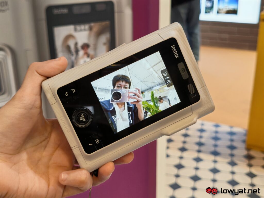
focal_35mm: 46
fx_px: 351
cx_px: 132
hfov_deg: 41.2
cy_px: 99
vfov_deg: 31.5
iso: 80
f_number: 1.6
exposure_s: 1/100
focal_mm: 5.4
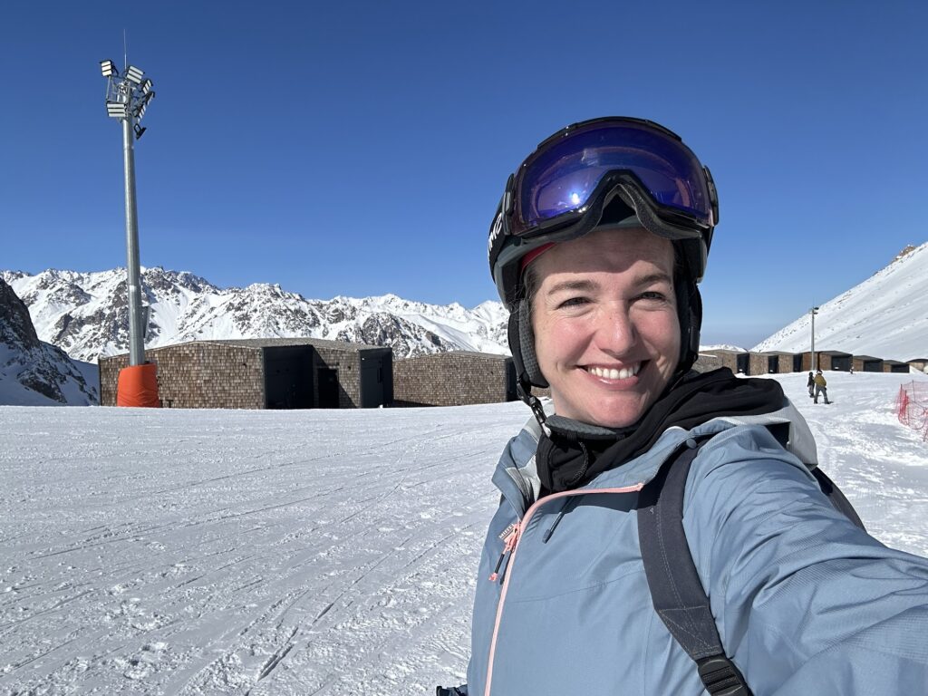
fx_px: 617
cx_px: 464
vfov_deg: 58.9
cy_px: 348
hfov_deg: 73.9
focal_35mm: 23
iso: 25
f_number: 1.9
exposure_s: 1/3356
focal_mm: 2.69
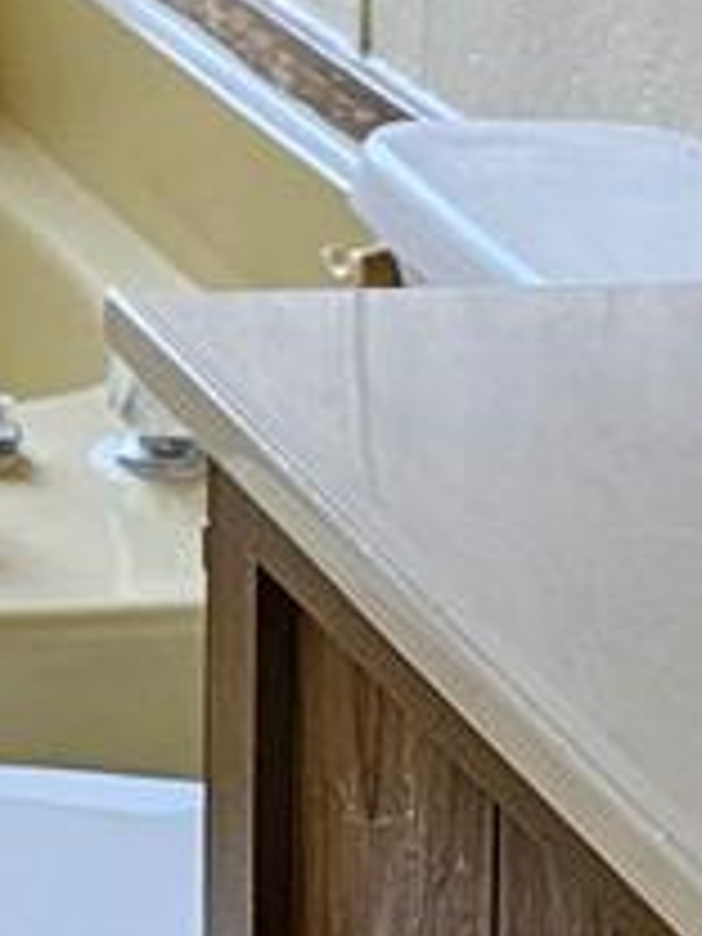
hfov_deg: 8.2
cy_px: -603
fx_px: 4489
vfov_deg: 11.3
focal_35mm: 166
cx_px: -965
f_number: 1.7
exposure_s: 1/170
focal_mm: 6.3
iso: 400
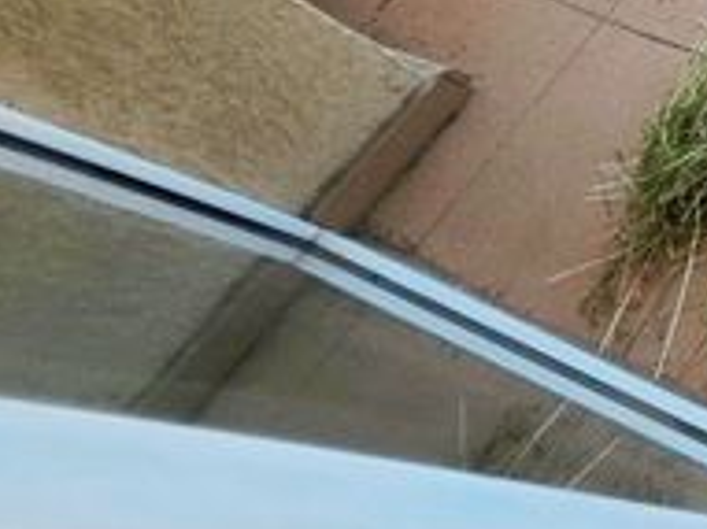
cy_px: -285
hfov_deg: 21.9
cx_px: 1297
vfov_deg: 23.5
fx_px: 980
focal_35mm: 48
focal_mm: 1.7
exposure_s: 1/779
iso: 32
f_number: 2.2
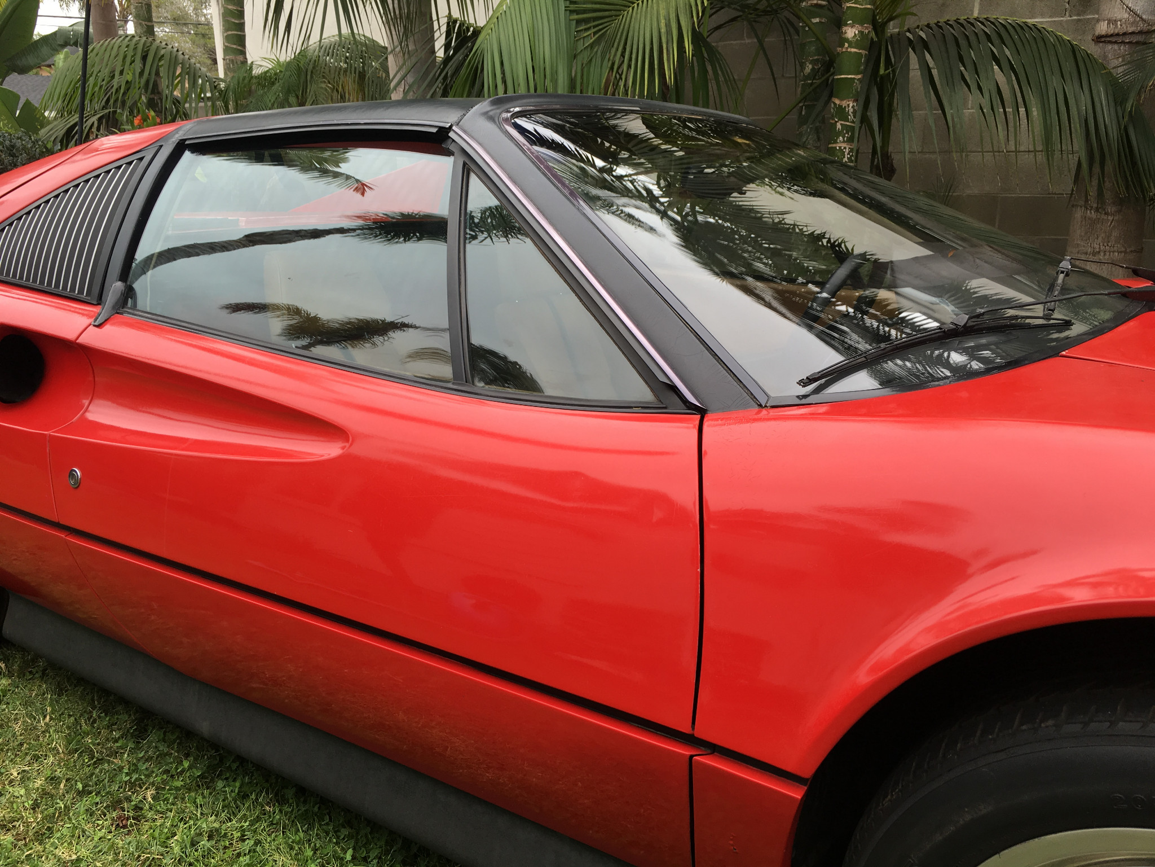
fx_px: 968
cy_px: 434
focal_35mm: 29
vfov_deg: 48.2
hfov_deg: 61.7
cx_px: 578
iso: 25
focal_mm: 4.15
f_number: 2.2
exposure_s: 1/201
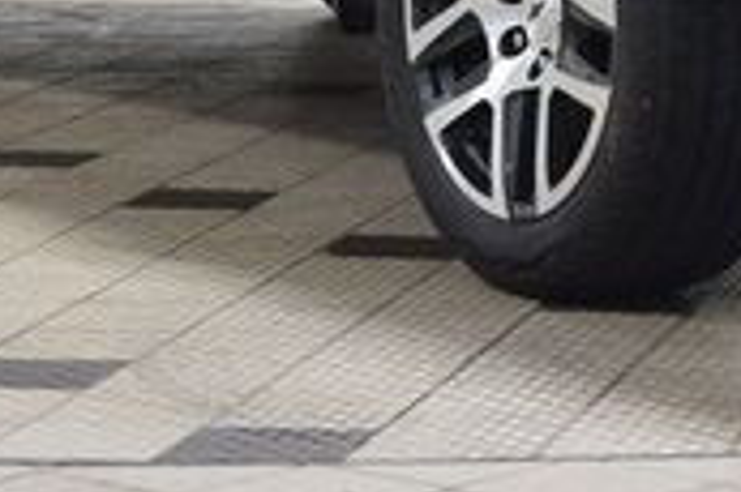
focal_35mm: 222
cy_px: -400
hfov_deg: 9.2
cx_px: 792
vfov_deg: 6.1
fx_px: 4565
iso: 720
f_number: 6.3
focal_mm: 40
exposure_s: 1/15
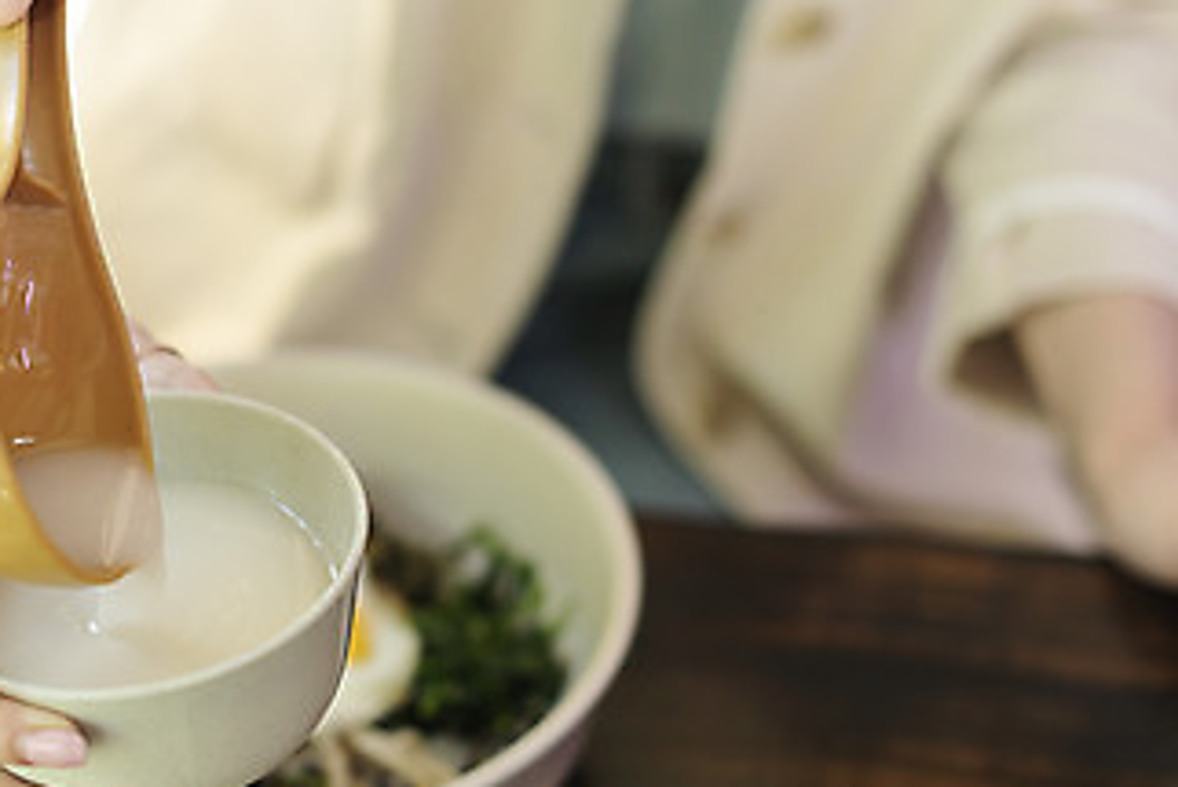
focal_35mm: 93
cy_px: 549
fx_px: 3044
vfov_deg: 14.7
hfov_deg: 21.5
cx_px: 166
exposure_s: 1/320
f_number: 2.2
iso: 400
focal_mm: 50
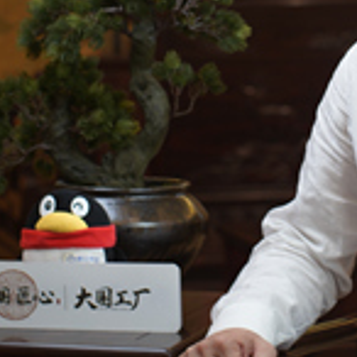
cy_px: 56
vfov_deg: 10.0
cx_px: 293
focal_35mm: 175
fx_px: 2042
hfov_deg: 10.0
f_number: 3.2
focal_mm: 50
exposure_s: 1/50
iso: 125
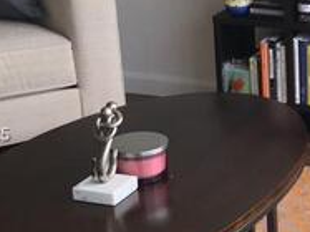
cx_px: 408
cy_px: 136
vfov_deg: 11.9
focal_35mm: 124
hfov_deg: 15.1
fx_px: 1110
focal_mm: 4.15
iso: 40
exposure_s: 1/120
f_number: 2.2
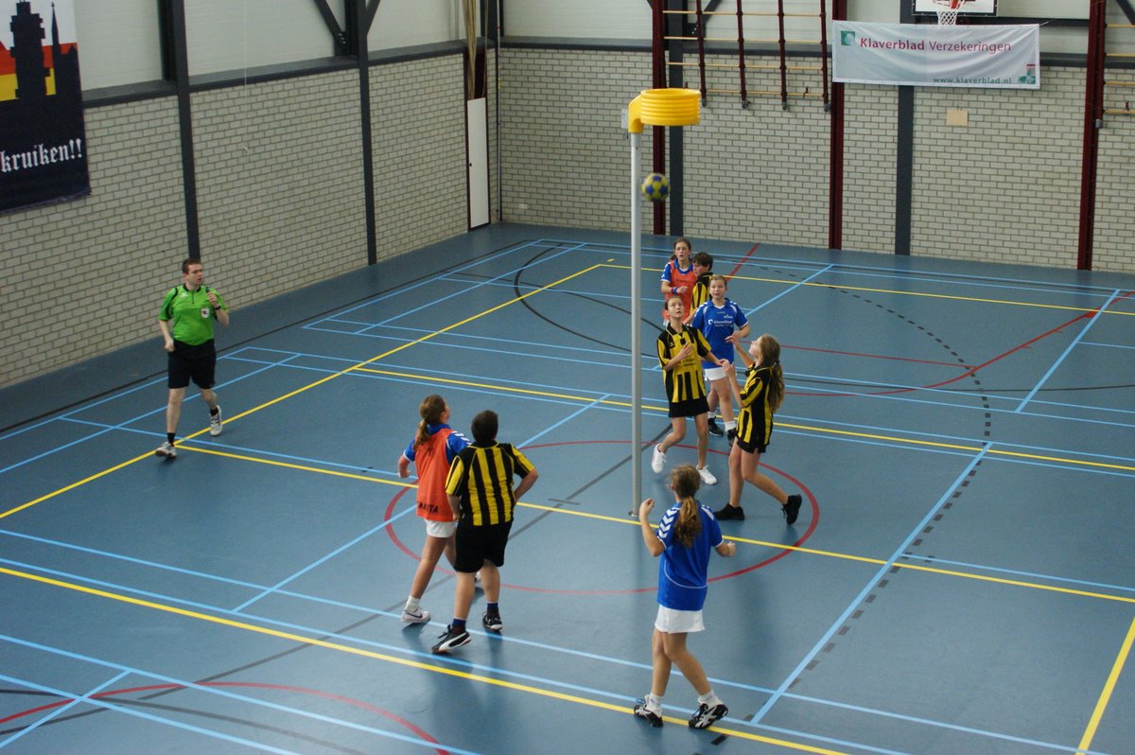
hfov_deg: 46.4
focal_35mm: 42
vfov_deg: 31.8
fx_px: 1323
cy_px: 378
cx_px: 568
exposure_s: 1/200
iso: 800
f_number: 4.5
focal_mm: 28
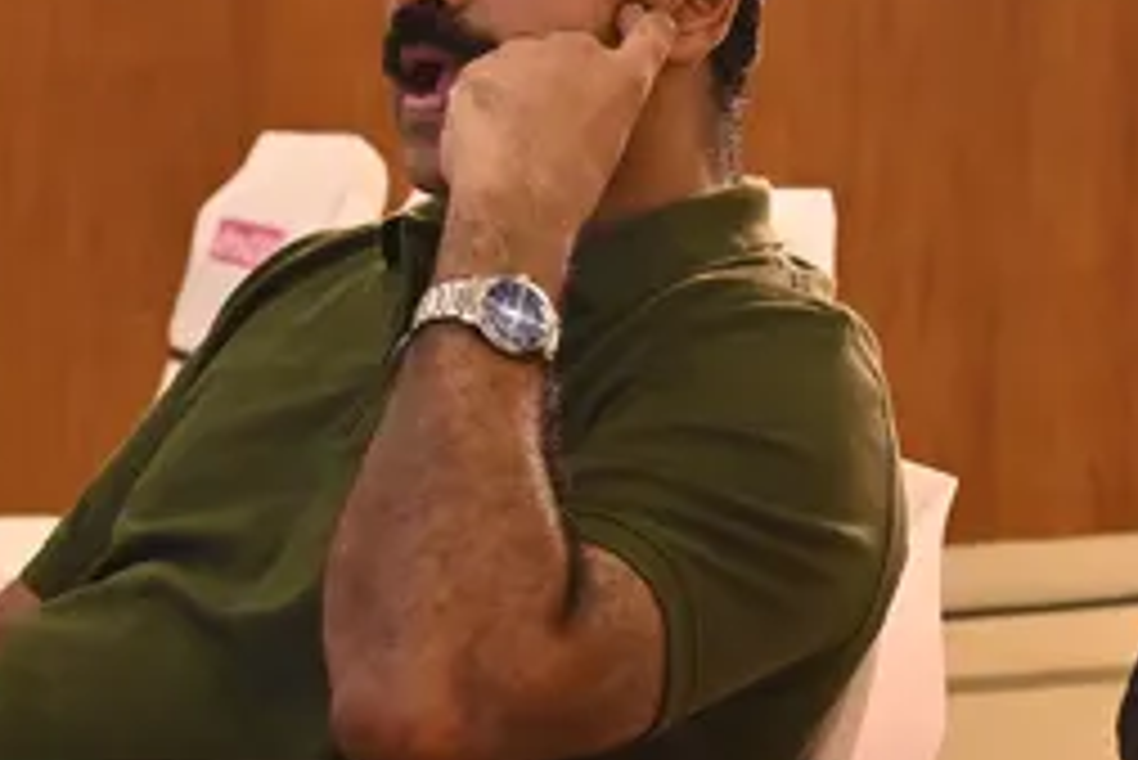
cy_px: 519
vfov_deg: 7.8
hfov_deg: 11.4
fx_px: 5598
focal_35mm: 177
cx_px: 1300
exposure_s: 1/80
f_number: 4.5
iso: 800
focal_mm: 35
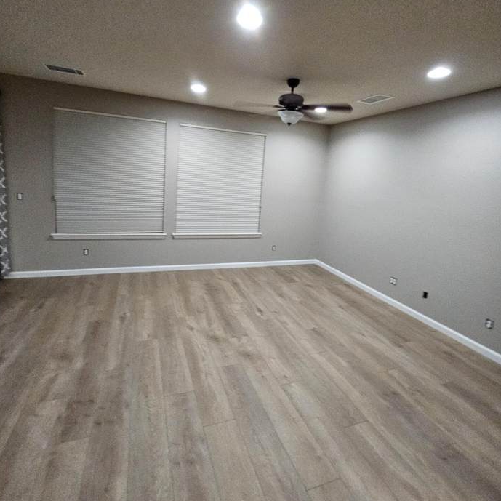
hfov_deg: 87.4
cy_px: 216
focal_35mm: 16
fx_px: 262
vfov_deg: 86.9
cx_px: 244
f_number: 2.2
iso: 500
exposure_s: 1/30
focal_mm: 2.2
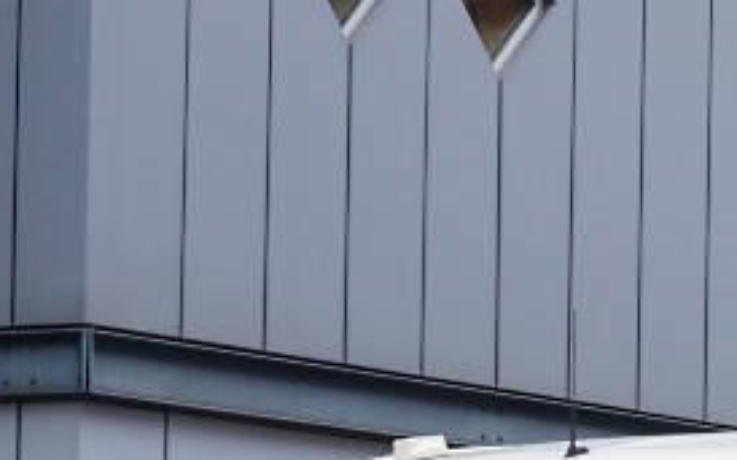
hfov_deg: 6.9
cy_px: 686
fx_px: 6003
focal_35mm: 299
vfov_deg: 4.4
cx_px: 1235
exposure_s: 1/100
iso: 125
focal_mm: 24.75
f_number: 2.8
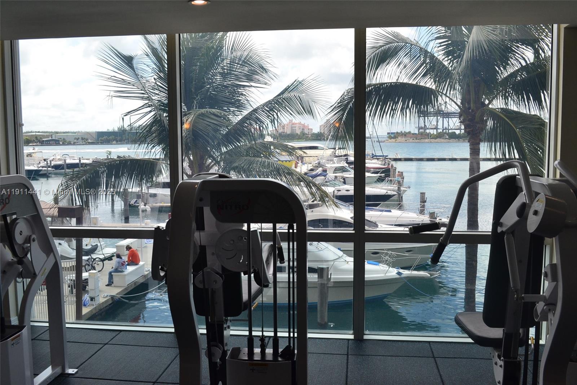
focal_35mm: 33
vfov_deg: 40.0
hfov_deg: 57.2
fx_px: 529
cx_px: 288
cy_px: 192
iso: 400
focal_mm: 22
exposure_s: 1/100
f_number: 9
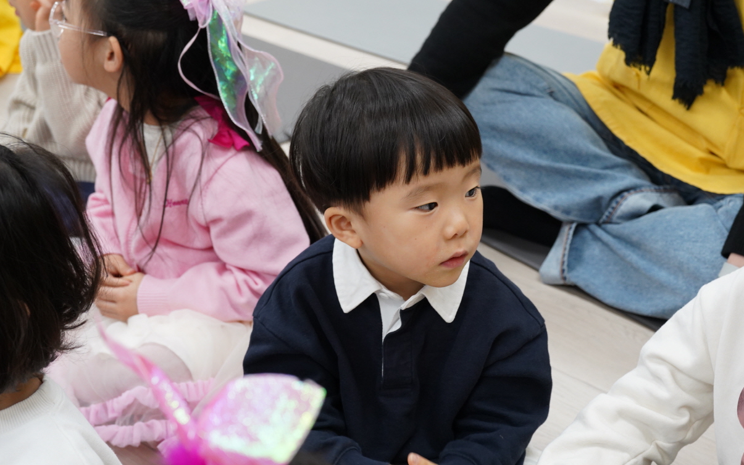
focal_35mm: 66
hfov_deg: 31.1
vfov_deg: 19.7
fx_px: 1338
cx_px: 385
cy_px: 227
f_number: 7.1
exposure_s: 1/50
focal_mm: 60
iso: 2500
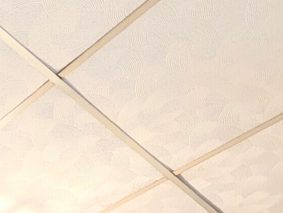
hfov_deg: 25.9
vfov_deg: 14.1
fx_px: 541
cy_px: 527
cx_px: -66
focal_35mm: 66
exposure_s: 1/60
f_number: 1.7
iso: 198
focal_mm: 2.02
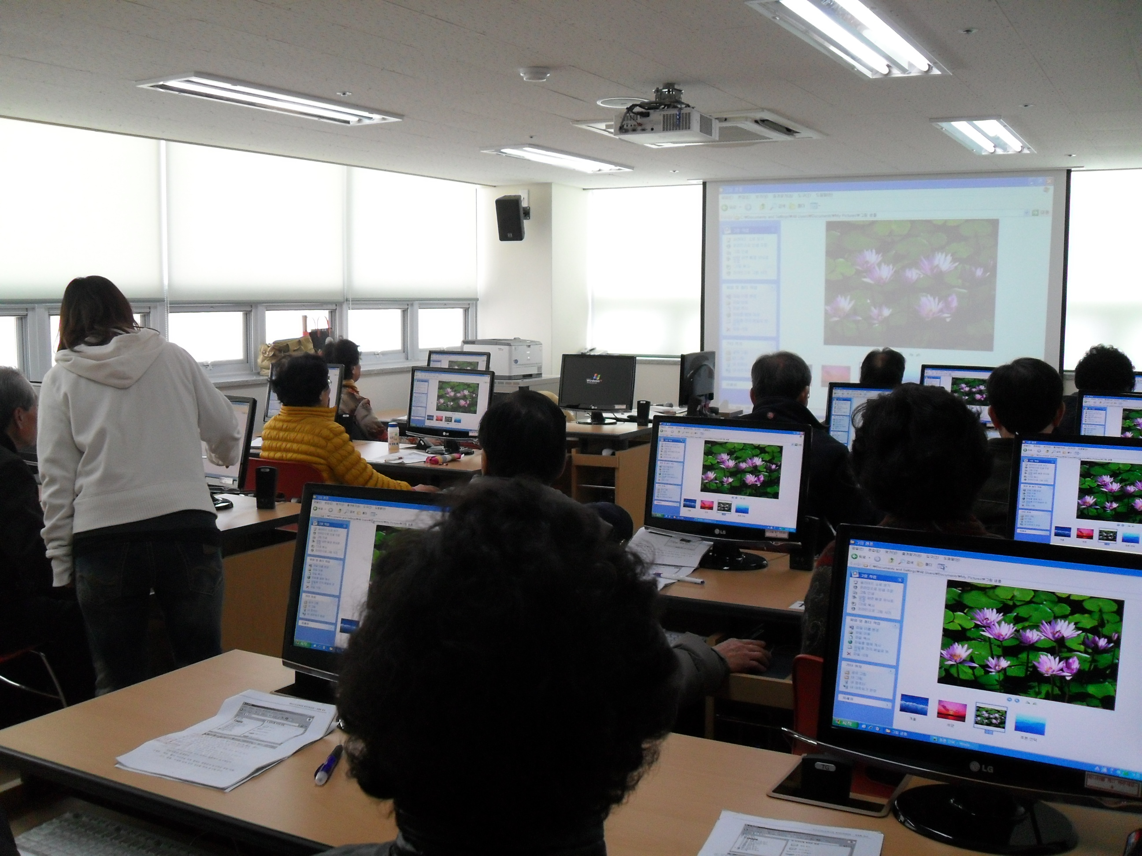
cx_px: 571
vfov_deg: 40.7
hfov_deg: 52.6
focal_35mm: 35
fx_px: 1155
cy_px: 428
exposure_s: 1/125
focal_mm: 6.2
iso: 200
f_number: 2.8
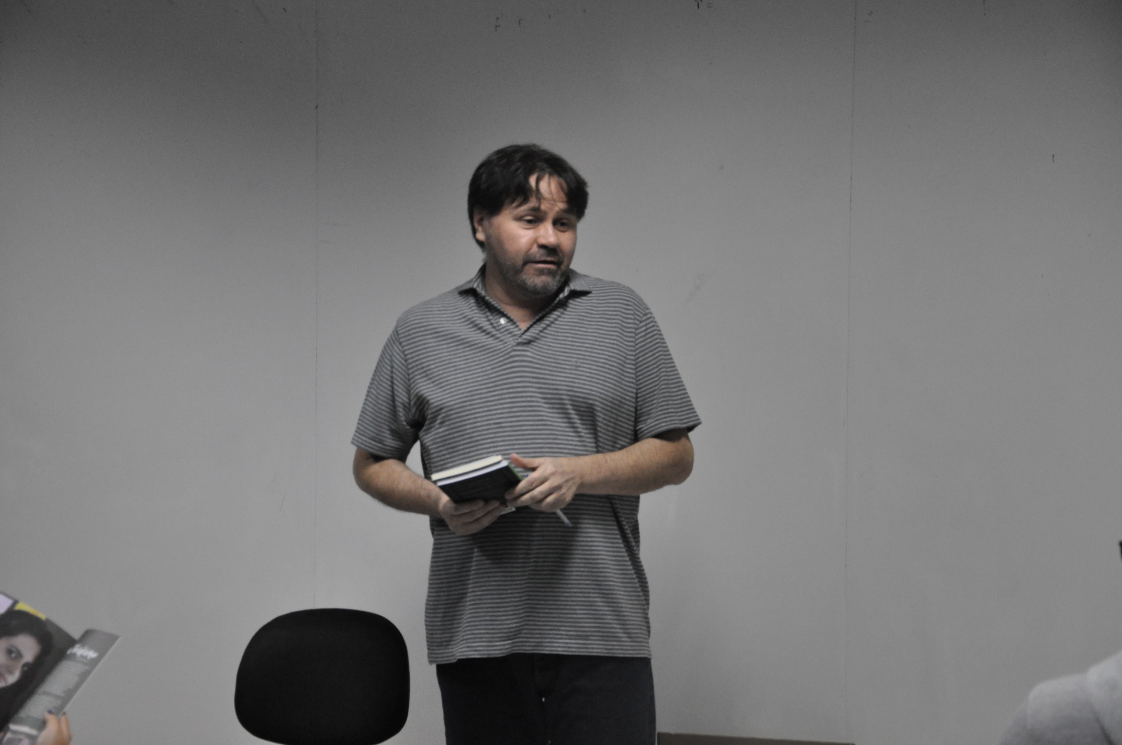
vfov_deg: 17.4
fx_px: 2428
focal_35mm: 78
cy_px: 372
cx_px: 561
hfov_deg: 26.0
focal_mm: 52
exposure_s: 1/80
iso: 1600
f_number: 5
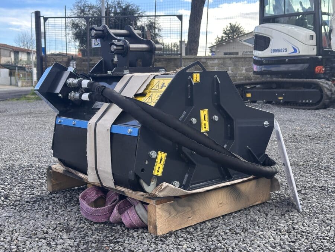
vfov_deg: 30.3
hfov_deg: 39.7
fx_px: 465
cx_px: 168
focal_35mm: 48
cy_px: 126
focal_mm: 6.86
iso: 64
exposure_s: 1/830
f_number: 1.78
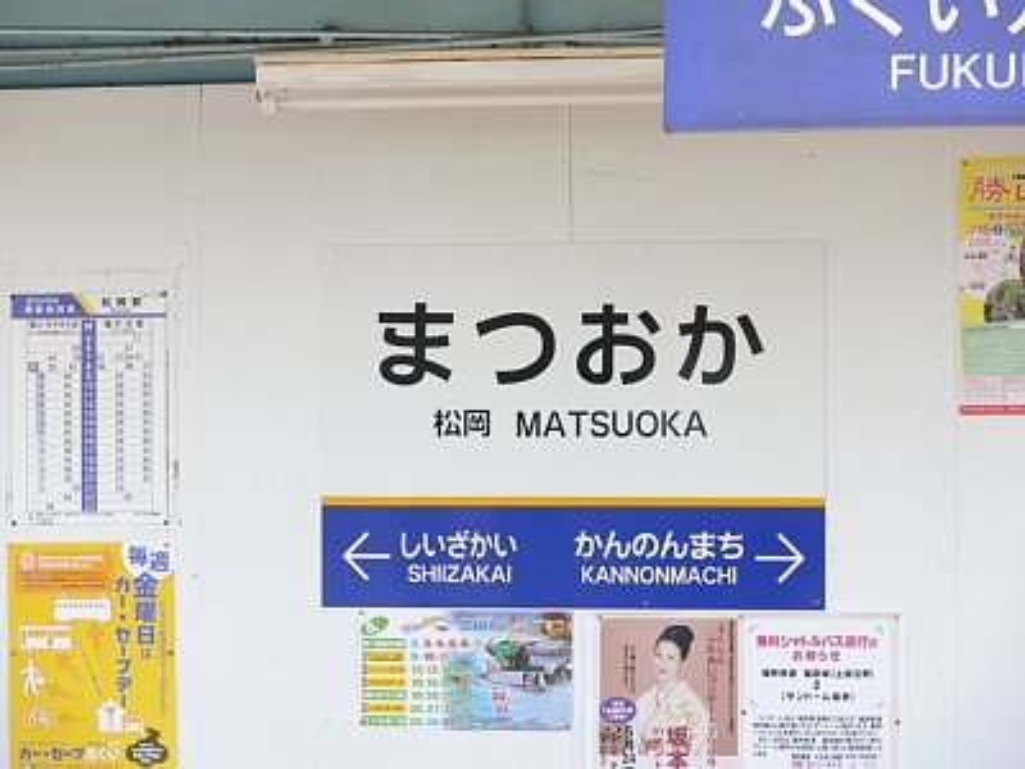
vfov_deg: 8.9
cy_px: 384
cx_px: 512
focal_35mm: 166
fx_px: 4915
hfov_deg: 11.9
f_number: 4
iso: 80
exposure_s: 1/125
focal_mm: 35
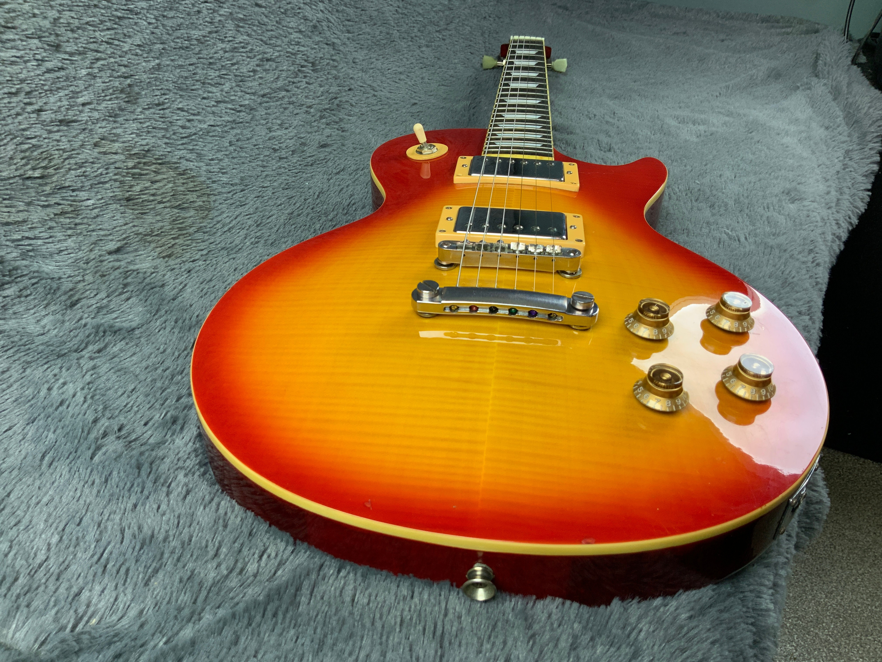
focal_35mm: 29
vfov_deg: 48.2
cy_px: 331
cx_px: 441
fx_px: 739
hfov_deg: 61.7
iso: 50
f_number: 1.8
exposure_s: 1/50
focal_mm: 3
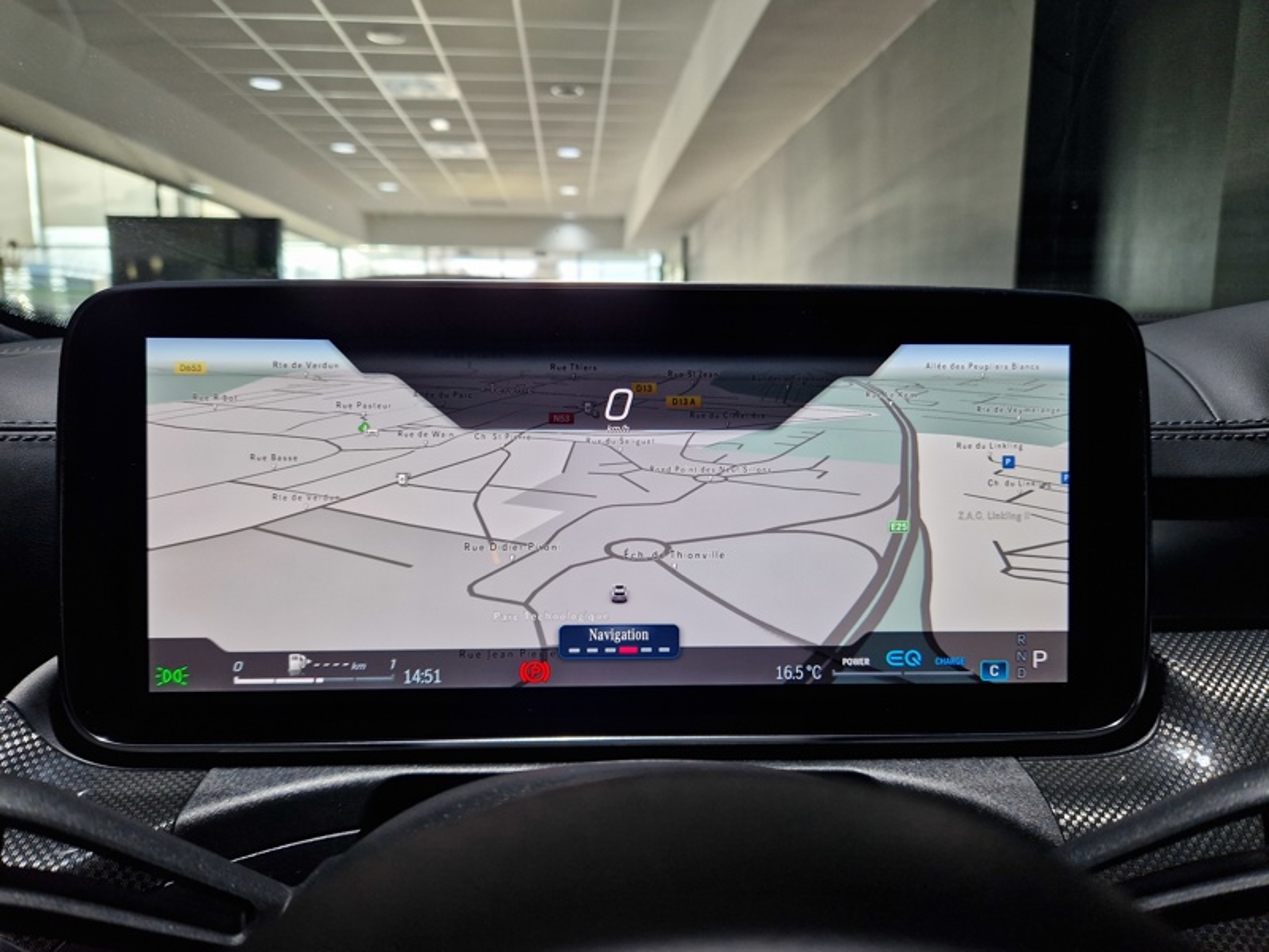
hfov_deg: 73.9
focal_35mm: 23
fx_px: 843
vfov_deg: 58.9
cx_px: 634
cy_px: 476
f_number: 1.8
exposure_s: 1/100
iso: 160
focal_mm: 5.4
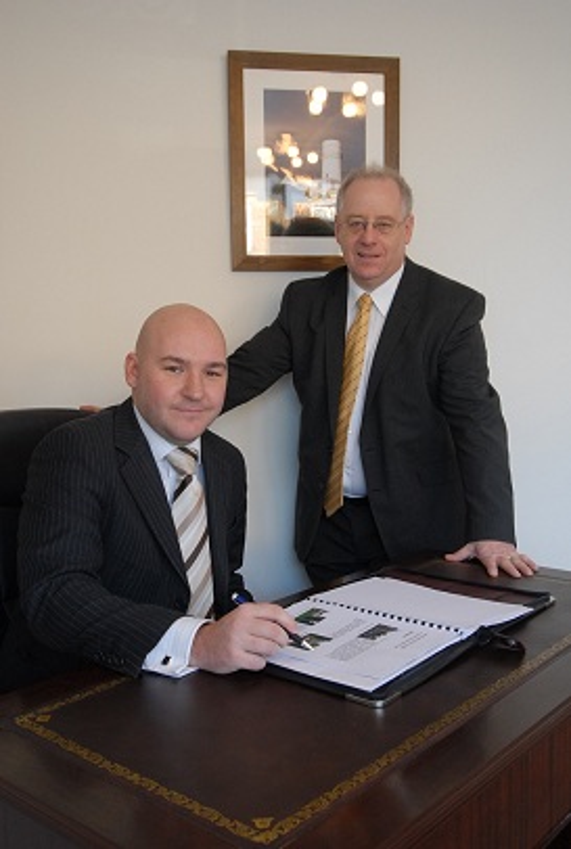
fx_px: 851
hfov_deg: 37.1
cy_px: 424
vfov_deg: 53.0
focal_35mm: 36
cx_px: 286
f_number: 5.6
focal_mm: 24
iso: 400
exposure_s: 1/30
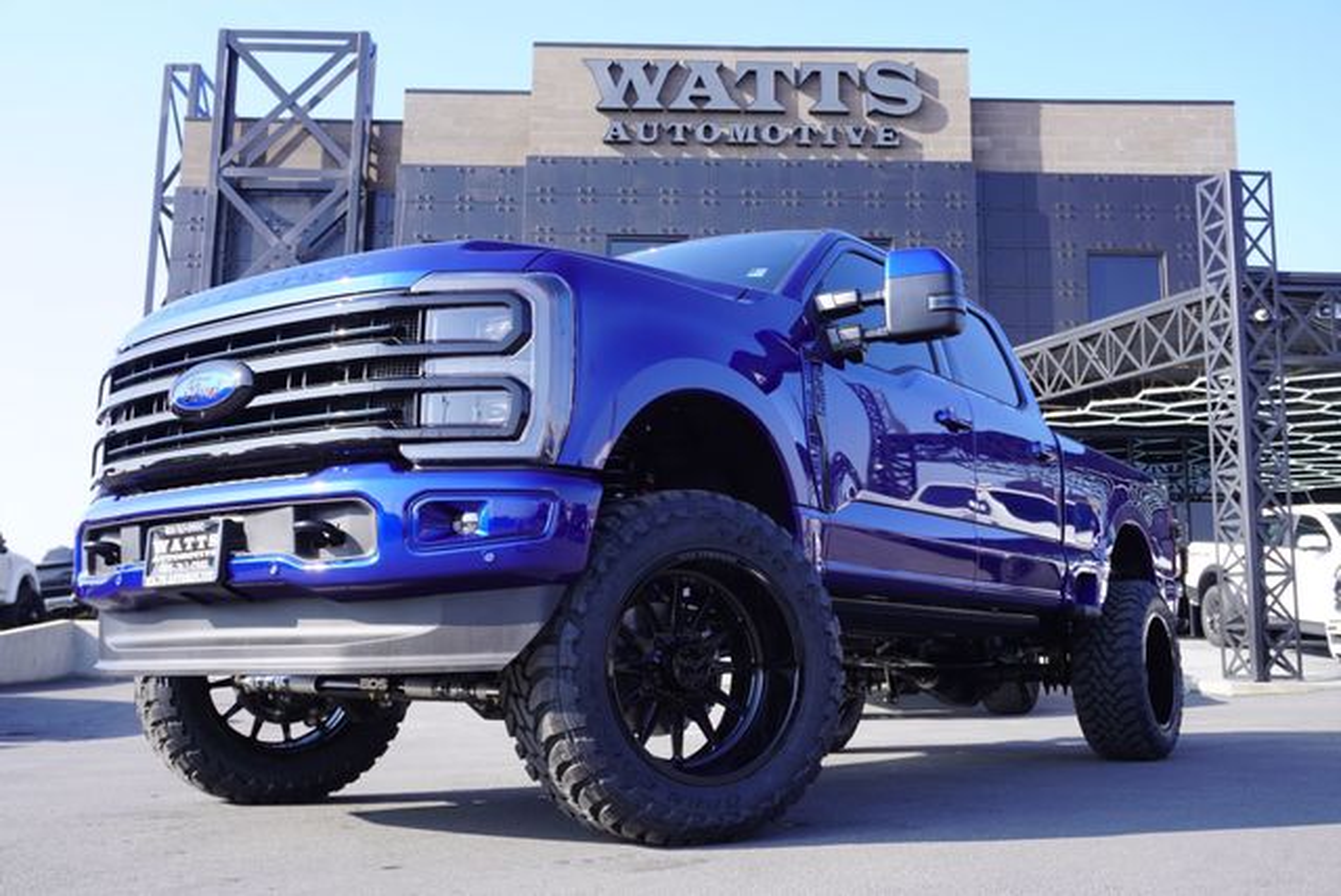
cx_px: 670
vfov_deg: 36.9
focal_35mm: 36
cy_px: 448
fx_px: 1342
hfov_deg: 53.1
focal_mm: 24
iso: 100
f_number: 6.3
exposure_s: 1/100
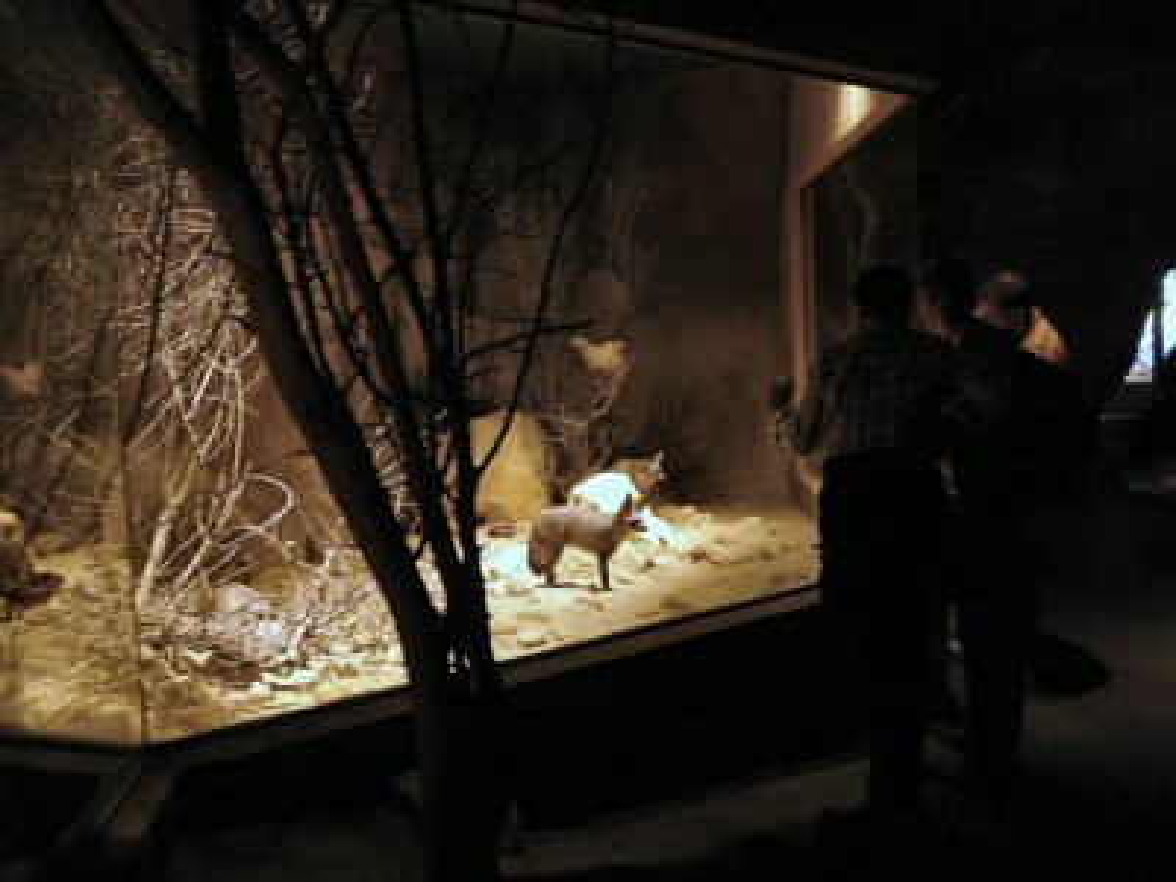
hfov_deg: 52.6
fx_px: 1189
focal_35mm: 35
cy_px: 441
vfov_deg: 40.7
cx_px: 588
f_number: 2.8
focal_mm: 5.2
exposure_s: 1/8
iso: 200
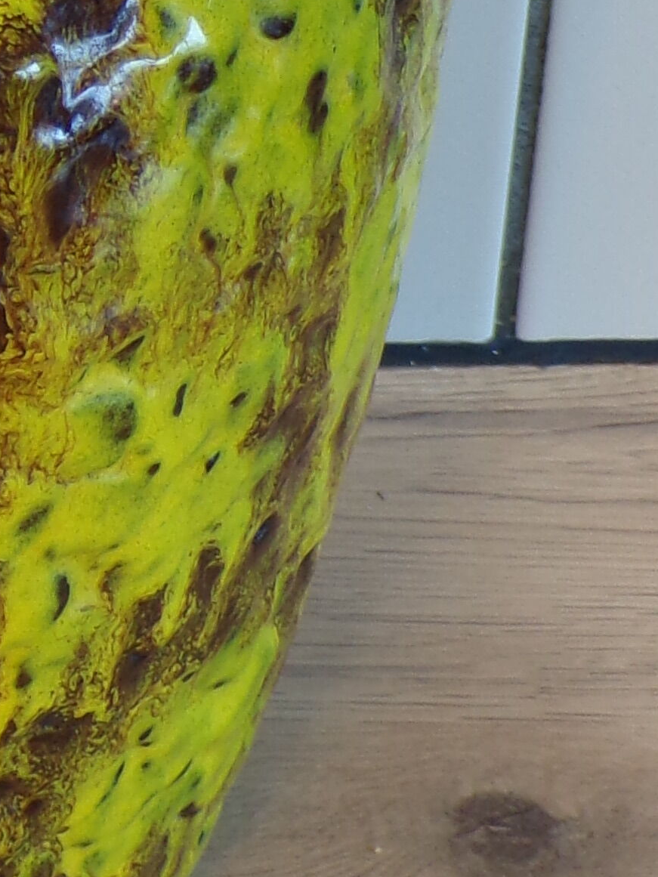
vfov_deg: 15.1
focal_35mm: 127
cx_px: -229
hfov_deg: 11.3
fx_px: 3218
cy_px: -101
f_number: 3.2
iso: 90
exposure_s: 1/40
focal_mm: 5.8
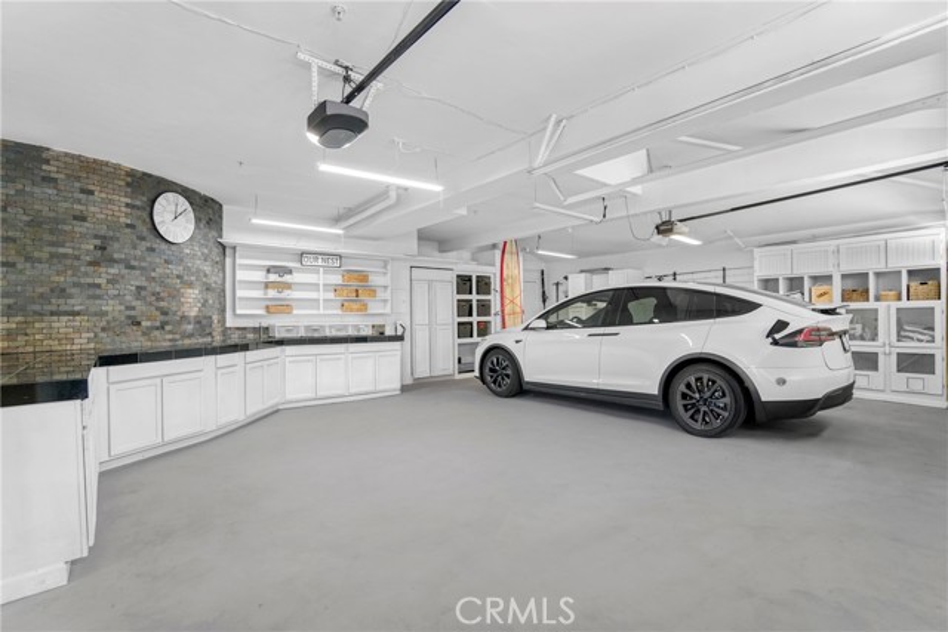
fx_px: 395
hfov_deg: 100.4
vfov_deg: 77.4
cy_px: 316
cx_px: 474
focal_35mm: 15
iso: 1000
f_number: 4
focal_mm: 10
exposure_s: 1/50
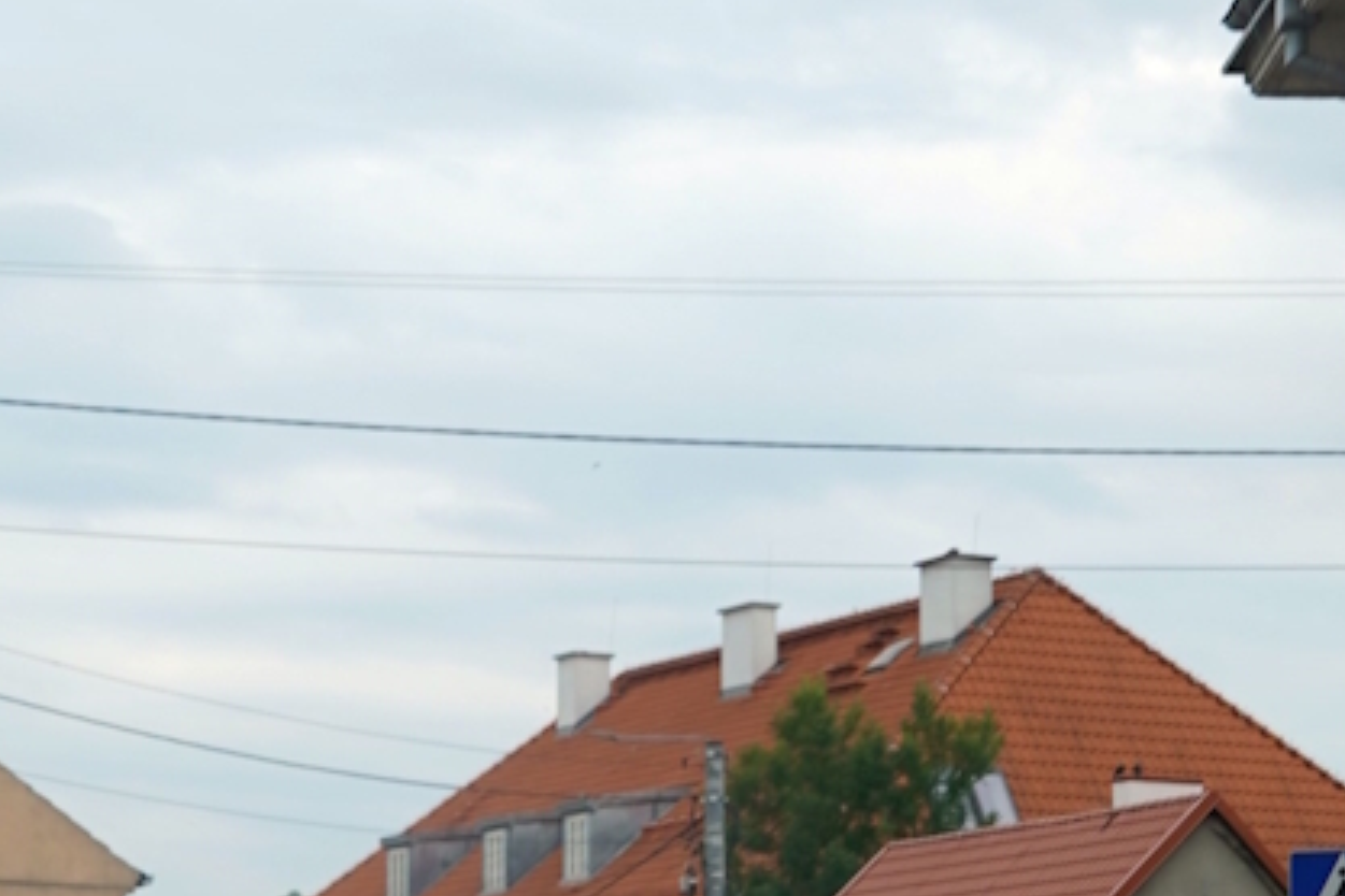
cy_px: 664
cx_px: 400
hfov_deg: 17.7
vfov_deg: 11.9
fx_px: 4296
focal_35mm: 115
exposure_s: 1/160
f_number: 4
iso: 125
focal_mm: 27
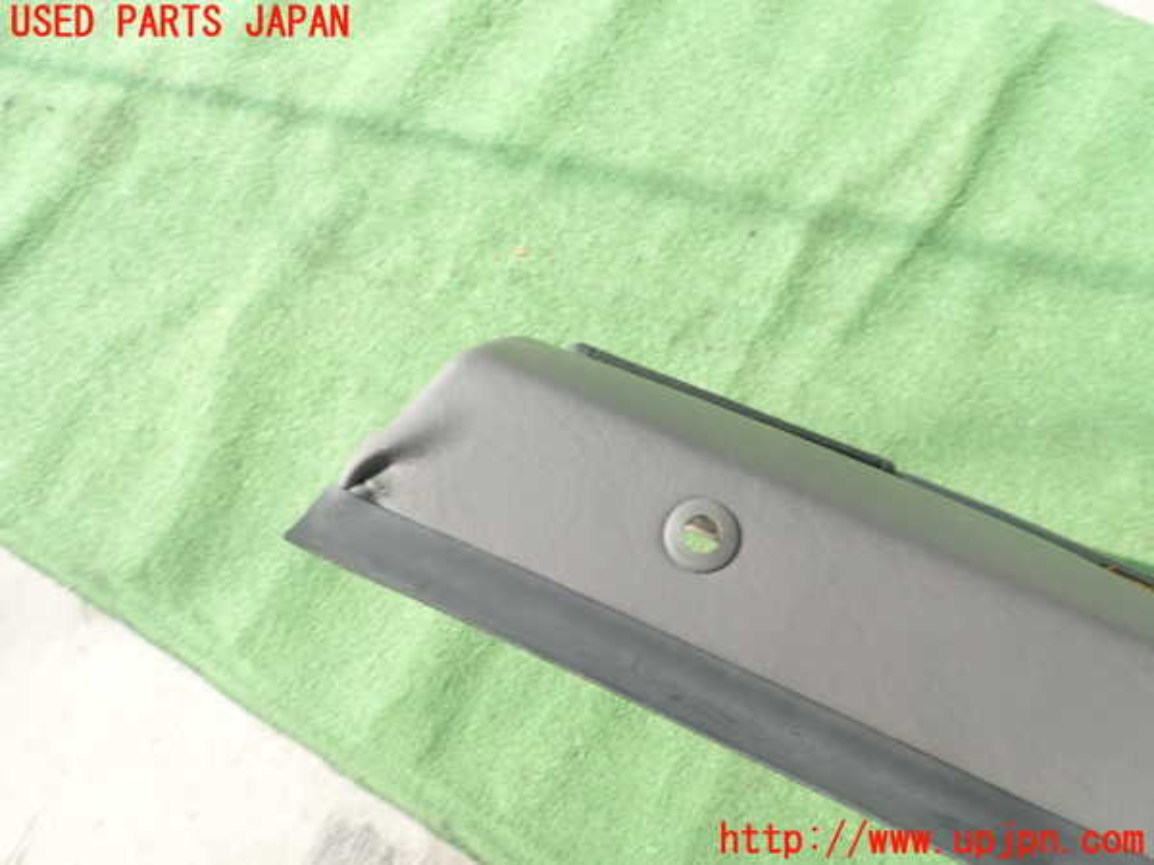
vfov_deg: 54.9
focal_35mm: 25
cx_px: 577
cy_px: 432
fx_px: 833
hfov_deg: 69.4
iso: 100
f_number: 2.8
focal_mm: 4.5
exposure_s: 1/60
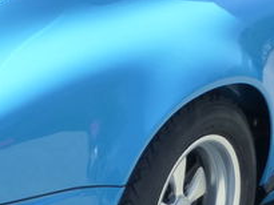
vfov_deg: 12.4
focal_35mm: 120
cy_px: 102
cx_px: 43
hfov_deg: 16.3
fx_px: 950
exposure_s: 1/400
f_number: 4
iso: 160
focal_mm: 4.3
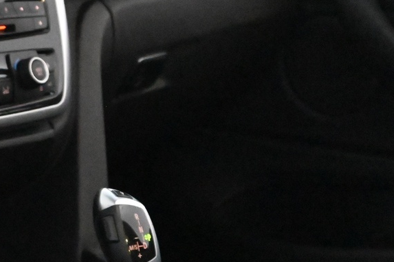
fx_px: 2320
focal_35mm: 212
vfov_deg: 6.5
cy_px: 46
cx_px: -91
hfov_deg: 9.6
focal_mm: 50
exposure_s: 1/80
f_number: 6.3
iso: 16000
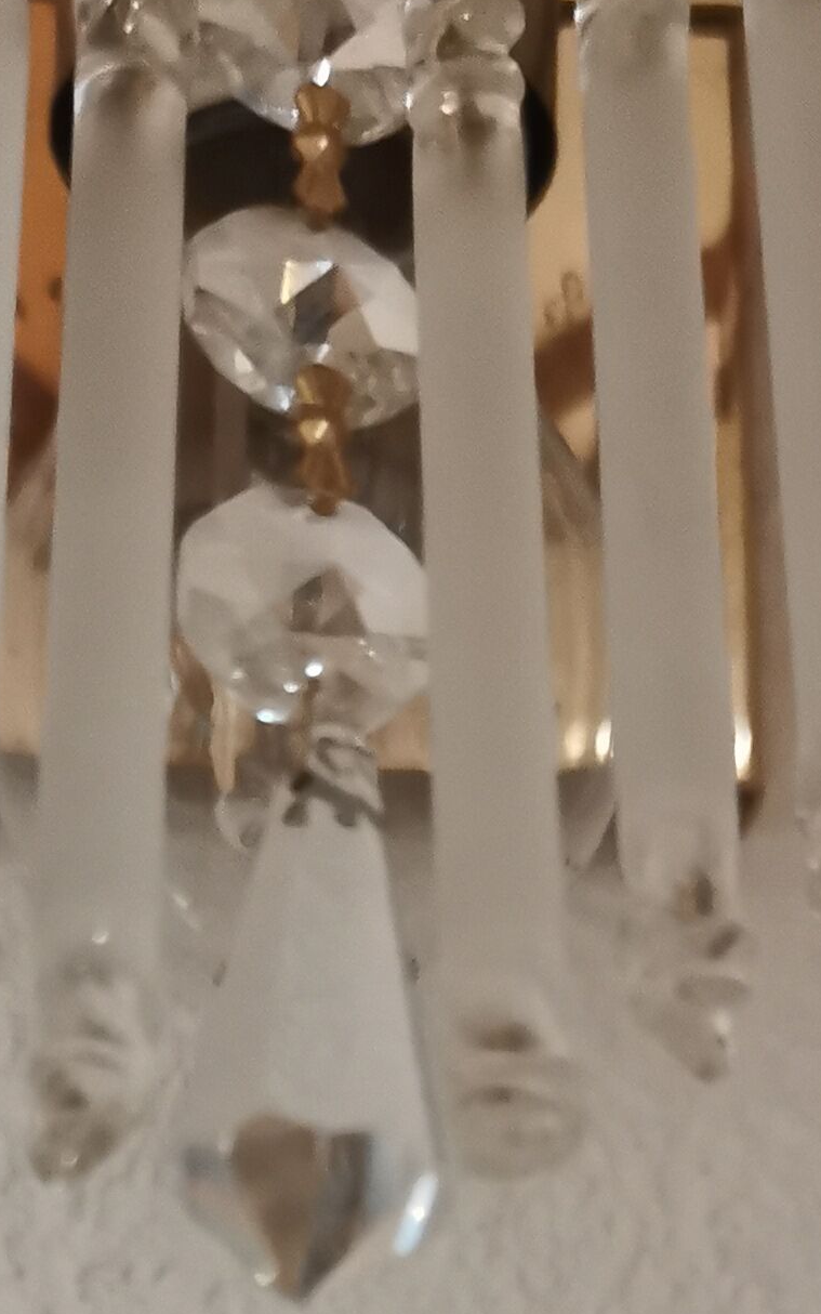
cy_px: 1458
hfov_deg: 15.2
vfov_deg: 22.7
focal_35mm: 86
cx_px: 308
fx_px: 3078
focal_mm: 5.58
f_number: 1.8
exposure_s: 1/25
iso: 500
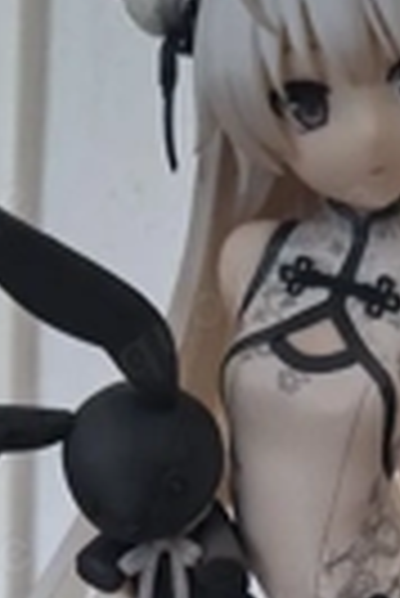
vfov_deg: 25.7
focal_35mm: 72
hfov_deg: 18.7
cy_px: 679
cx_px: 342
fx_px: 1197
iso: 800
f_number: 1.8
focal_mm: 5.54
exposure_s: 1/20
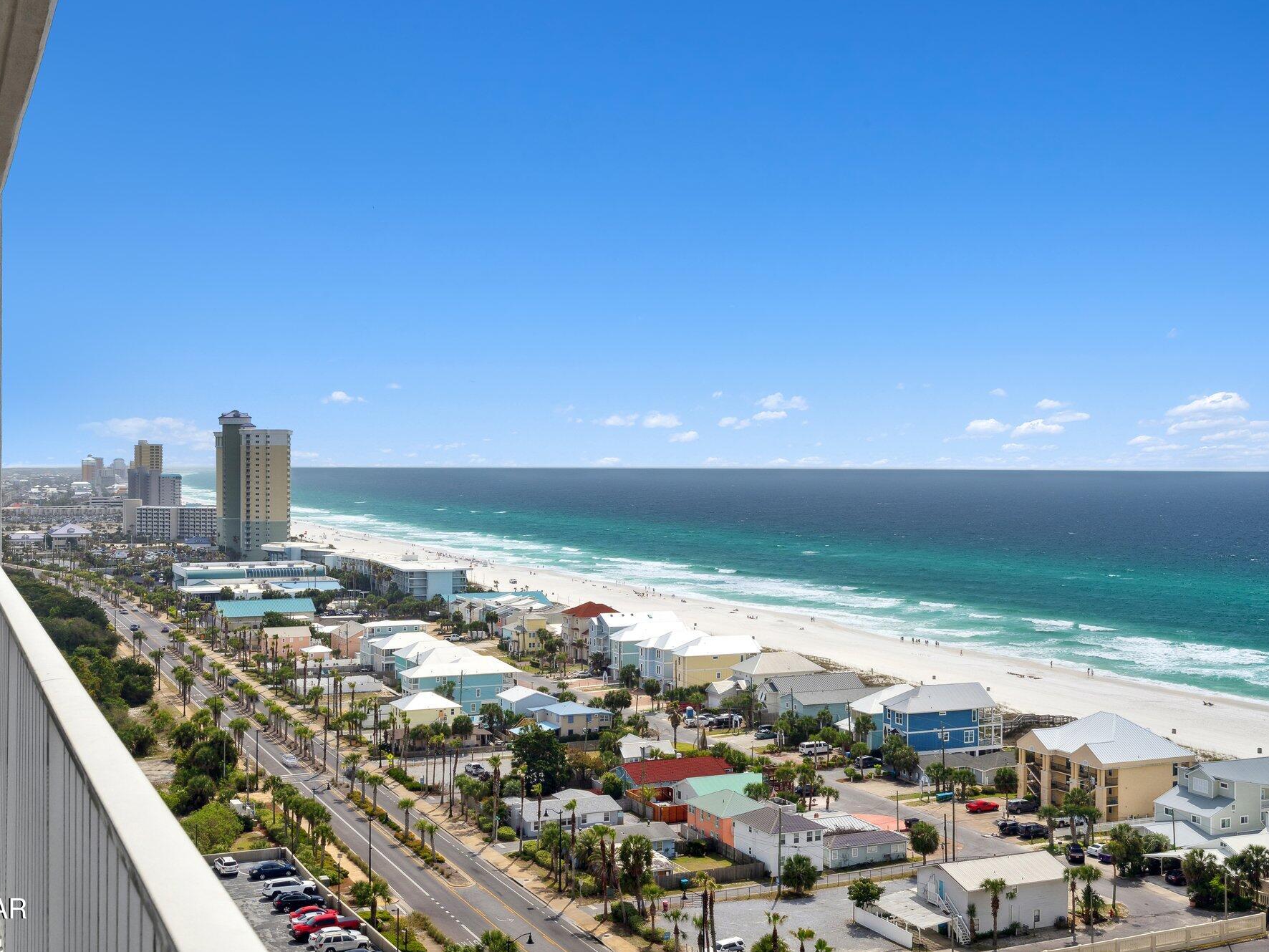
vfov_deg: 36.0
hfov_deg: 46.8
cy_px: 465
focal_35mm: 40
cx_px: 596
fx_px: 1466
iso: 200
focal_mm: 24
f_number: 11
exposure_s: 1/320
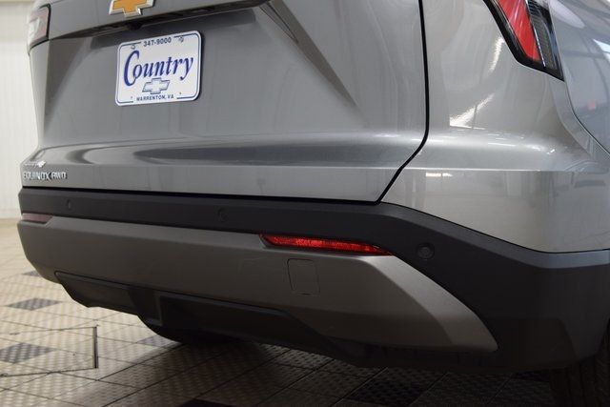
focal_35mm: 46
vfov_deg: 29.0
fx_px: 788
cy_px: 204
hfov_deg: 42.3
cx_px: 305
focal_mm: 31
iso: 560
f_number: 6.3
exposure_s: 1/15
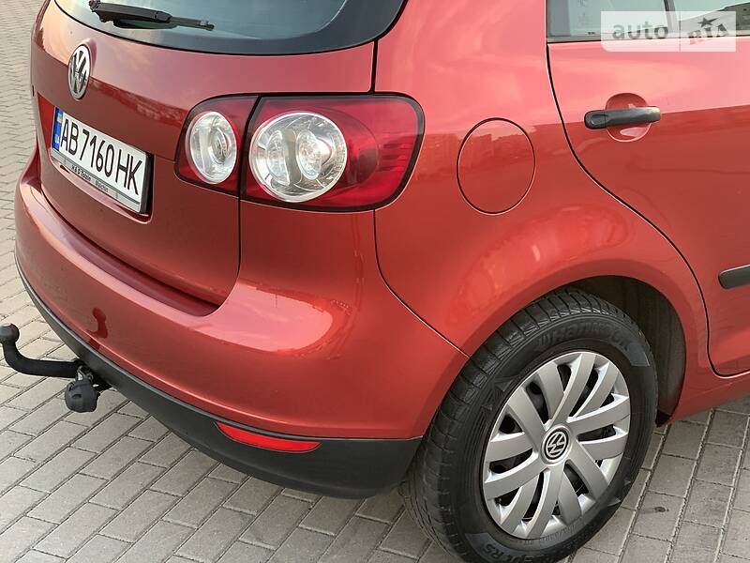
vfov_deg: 28.0
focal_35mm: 52
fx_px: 1127
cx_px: 375
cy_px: 282
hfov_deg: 36.8
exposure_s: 1/61
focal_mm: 6
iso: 125
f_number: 2.4
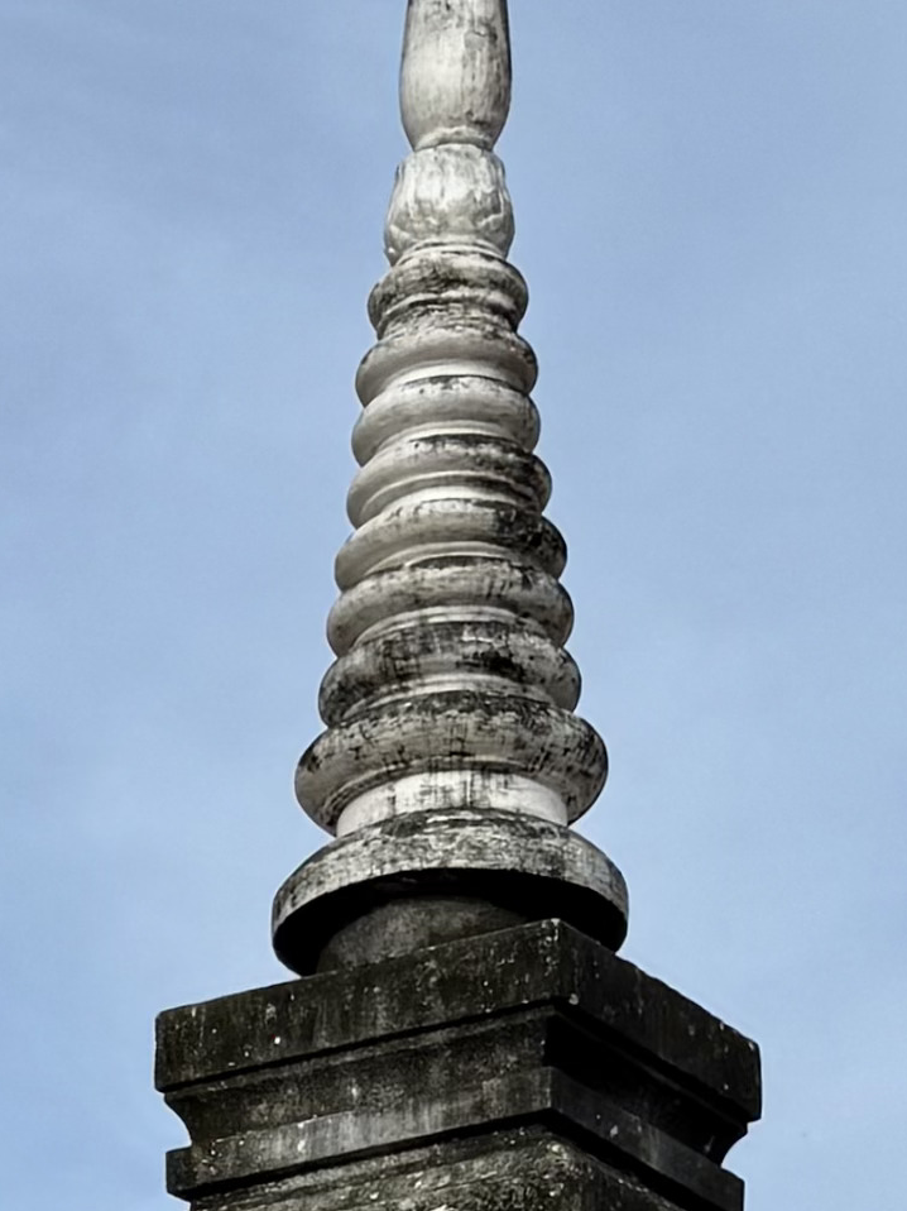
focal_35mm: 131
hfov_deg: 11.0
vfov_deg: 14.7
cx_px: -297
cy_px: 1373
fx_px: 4579
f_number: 1.78
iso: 80
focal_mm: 6.76
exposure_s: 1/4405
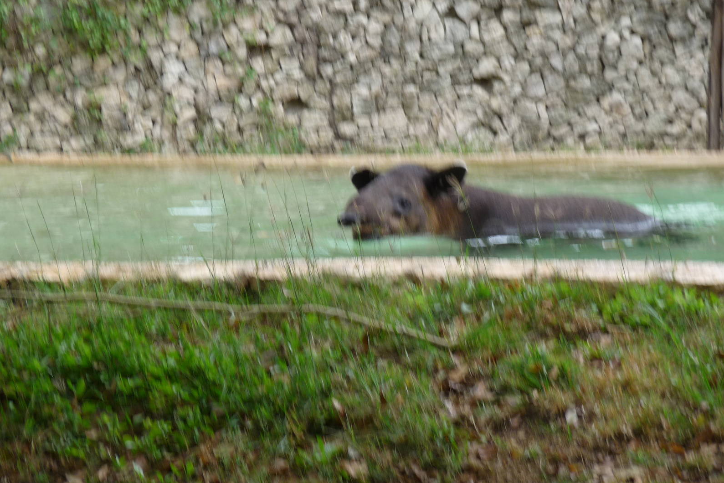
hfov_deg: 11.5
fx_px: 3580
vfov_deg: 7.7
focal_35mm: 178
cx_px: 364
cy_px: 214
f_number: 4.8
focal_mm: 29.1
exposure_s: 1/60
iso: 100
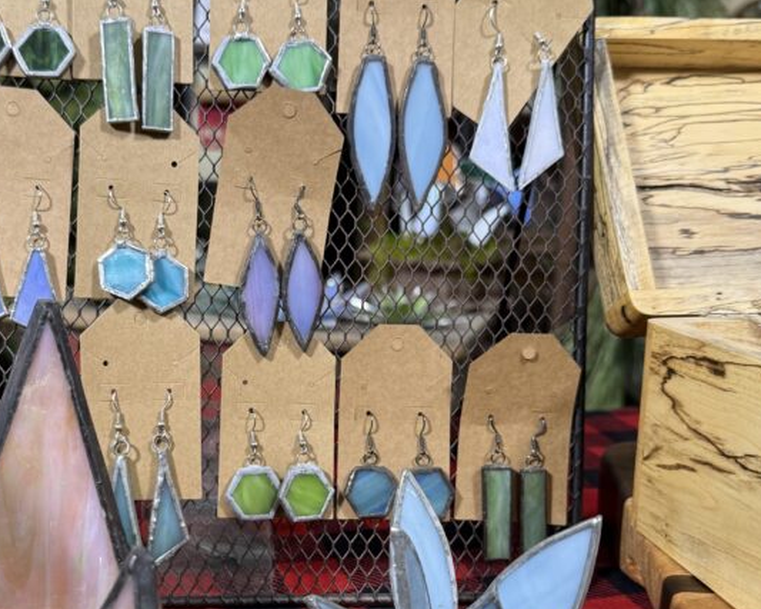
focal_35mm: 45
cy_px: 375
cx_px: 278
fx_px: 1013
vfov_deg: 33.3
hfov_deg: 40.8
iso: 125
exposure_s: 1/60
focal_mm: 6.76
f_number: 1.78
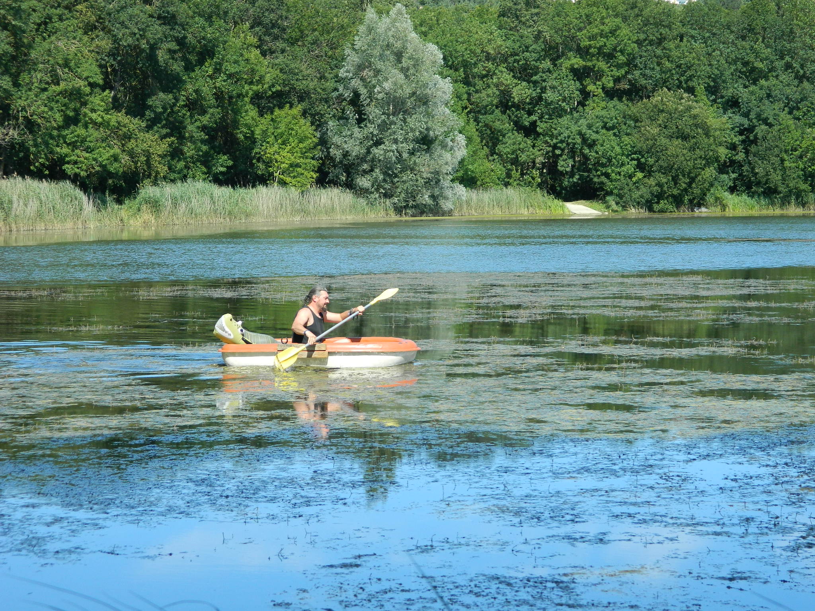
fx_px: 2425
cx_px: 408
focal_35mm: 103
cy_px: 306
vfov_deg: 14.4
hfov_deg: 19.1
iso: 125
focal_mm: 18.6
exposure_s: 1/500
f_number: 4.5
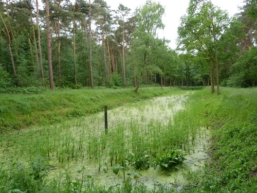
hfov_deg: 60.0
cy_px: 94
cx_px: 127
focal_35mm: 30
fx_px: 223
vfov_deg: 46.8
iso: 80
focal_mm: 4.5
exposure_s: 1/125
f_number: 3.2
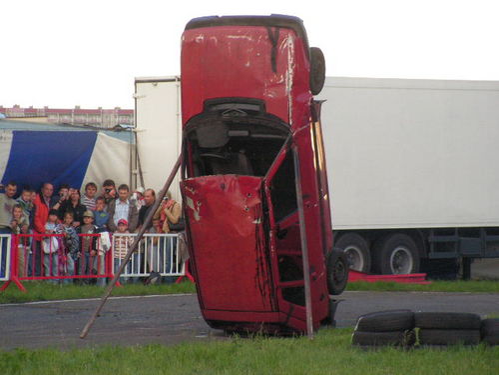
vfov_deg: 8.5
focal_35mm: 175
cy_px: 188
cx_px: 250
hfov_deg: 11.3
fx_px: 2523
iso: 200
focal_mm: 29.3
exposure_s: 1/200
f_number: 3.4
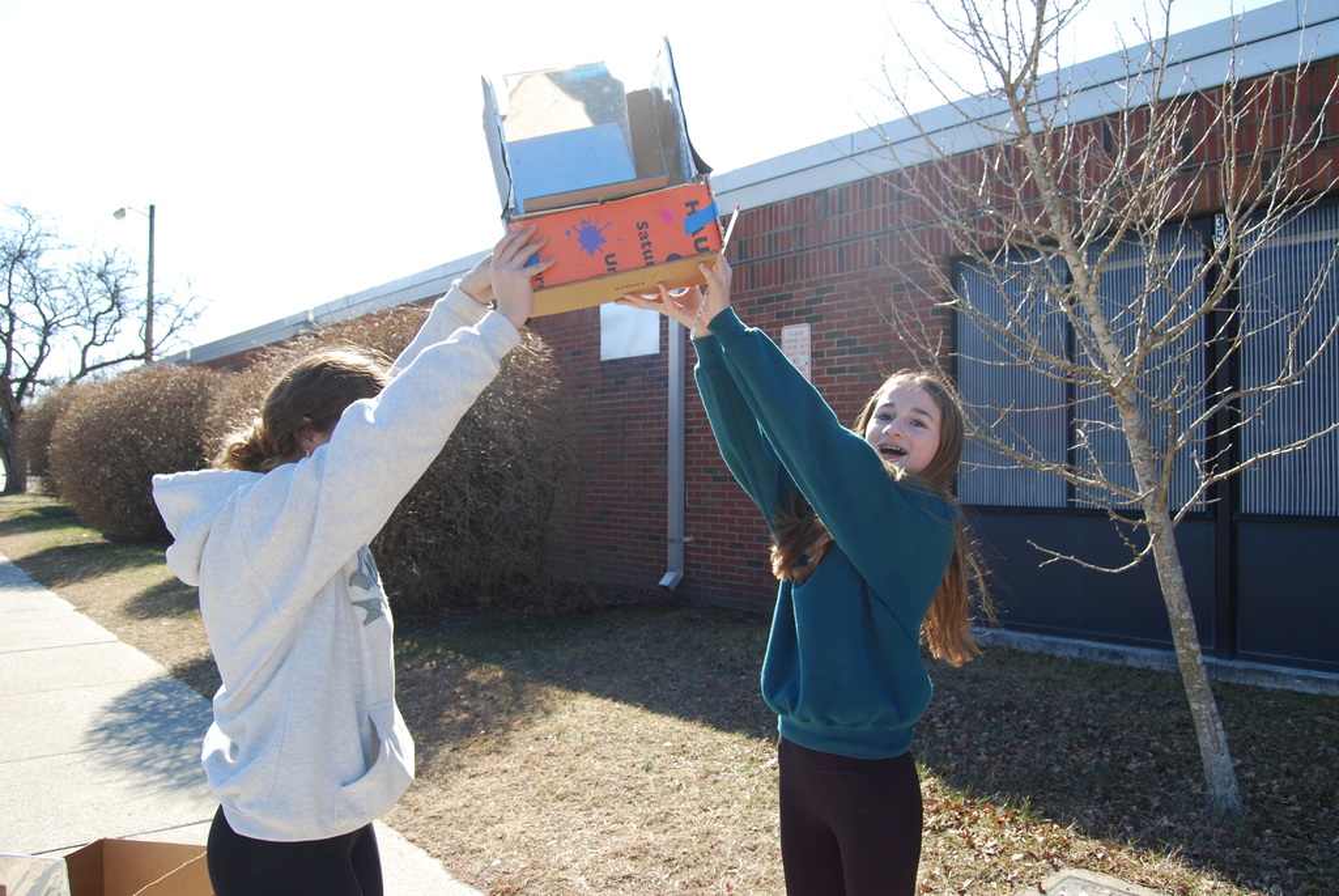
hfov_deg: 67.3
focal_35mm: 27
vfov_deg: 48.0
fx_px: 1005
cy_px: 448
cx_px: 670
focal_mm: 18
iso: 100
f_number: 6.3
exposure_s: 1/160
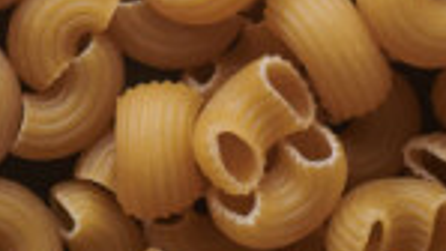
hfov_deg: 7.4
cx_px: -362
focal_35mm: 281
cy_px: -532
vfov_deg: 4.2
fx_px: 3325
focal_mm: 50
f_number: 8
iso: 160
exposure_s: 1/100
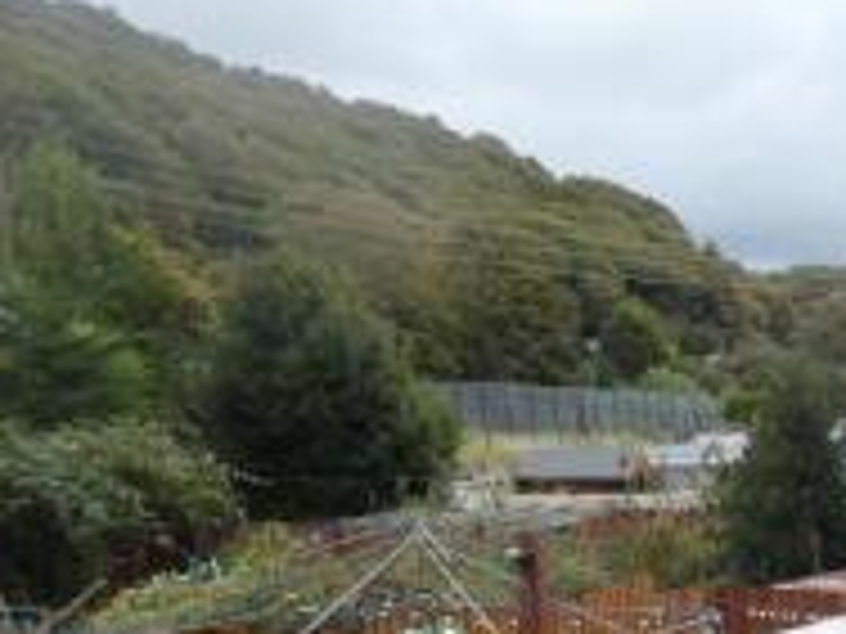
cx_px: 1132
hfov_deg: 26.1
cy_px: 852
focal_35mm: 62
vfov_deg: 21.2
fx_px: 1515
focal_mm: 3.6
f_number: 2.8
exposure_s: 1/250
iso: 80
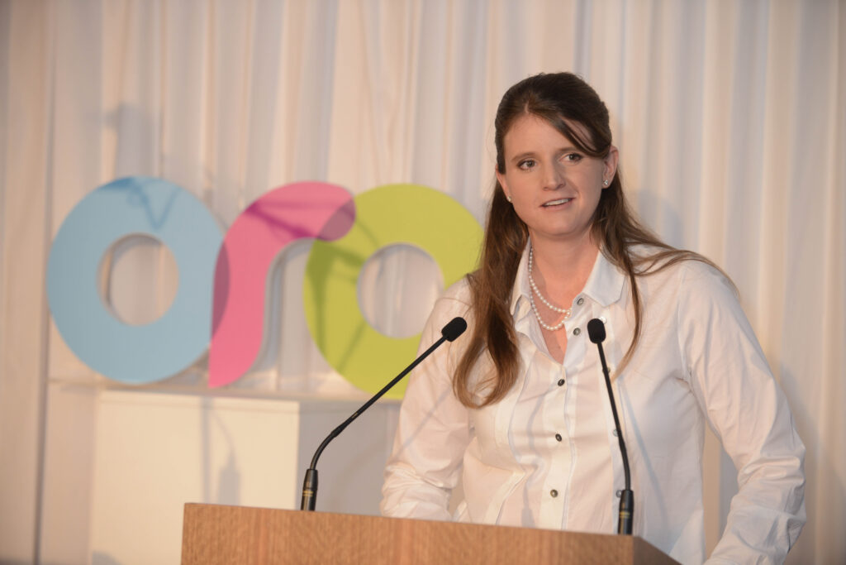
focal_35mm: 120
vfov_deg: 11.4
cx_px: 423
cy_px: 282
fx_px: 2820
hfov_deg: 17.1
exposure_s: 1/50
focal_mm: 120
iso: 800
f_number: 4
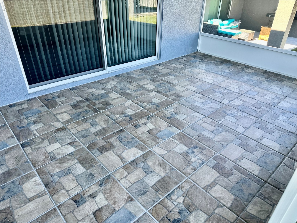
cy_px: 112
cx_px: 148
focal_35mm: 24
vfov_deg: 56.8
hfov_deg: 71.6
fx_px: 206
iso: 80
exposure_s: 1/194
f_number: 1.78
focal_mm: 6.86
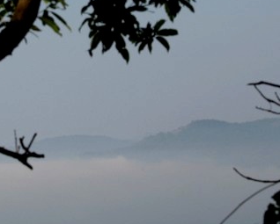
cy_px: 152
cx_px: 132
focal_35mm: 163
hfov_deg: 11.8
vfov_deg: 9.5
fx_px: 1352
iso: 200
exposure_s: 1/500
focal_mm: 46
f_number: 11
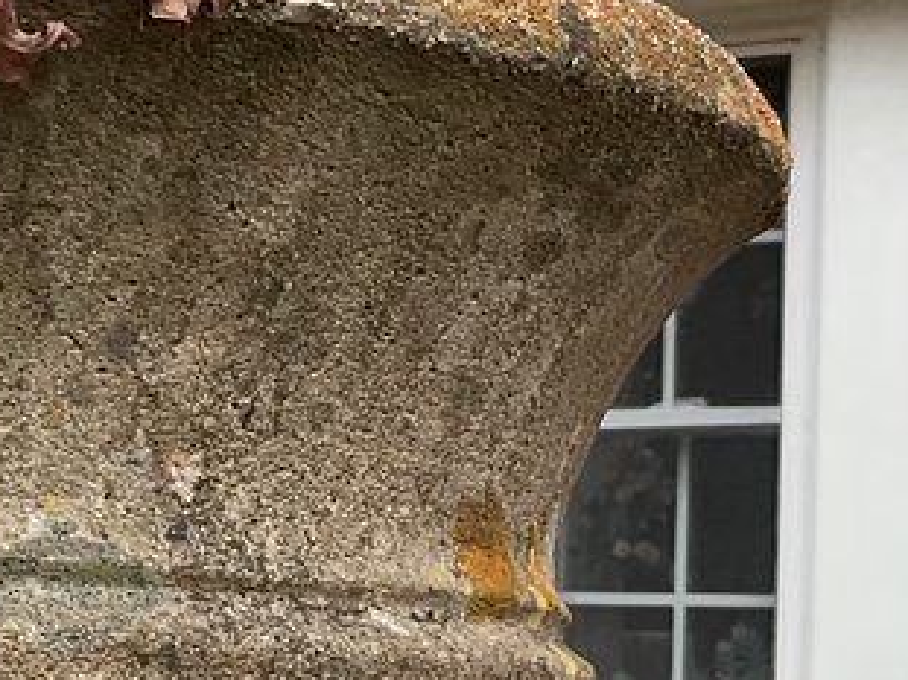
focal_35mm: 141
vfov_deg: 10.4
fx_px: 3697
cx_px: 626
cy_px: 690
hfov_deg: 14.0
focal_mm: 3
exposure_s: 1/389
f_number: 1.8
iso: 16
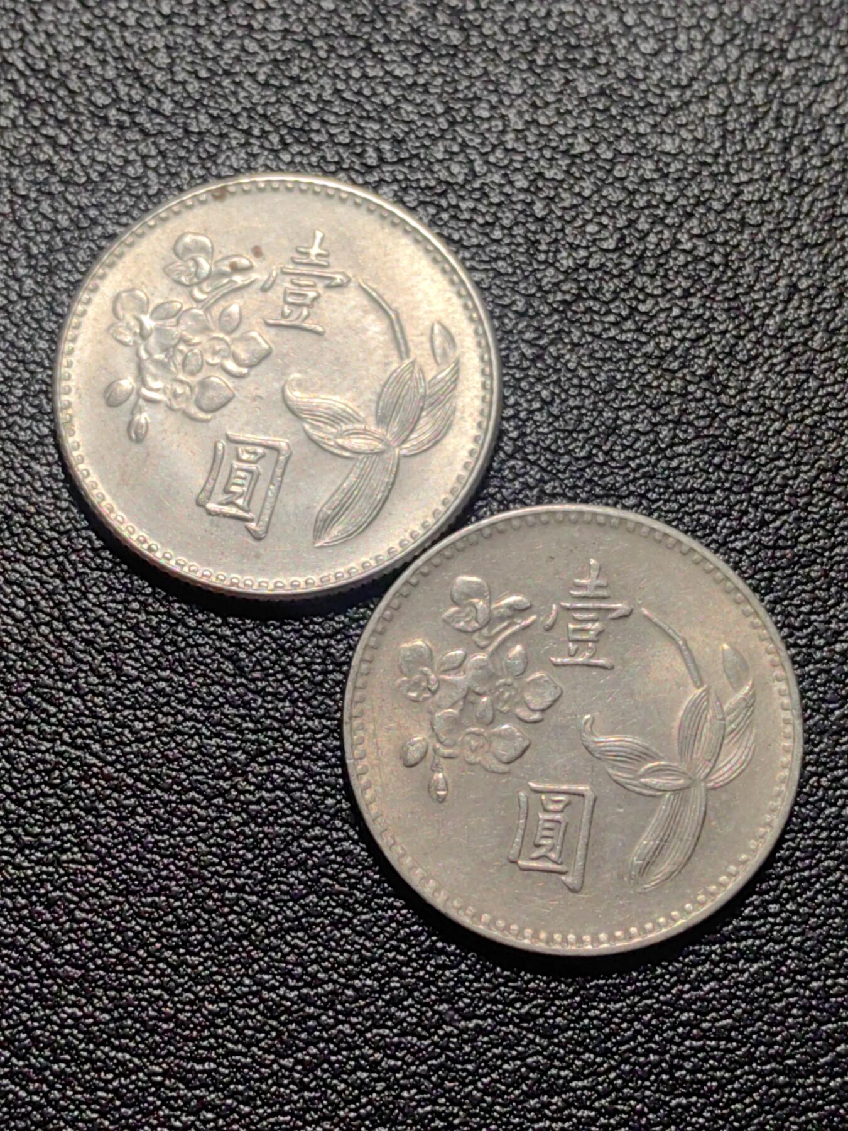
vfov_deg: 25.7
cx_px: 424
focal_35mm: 76
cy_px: 566
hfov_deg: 19.4
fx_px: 2482
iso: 50
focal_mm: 5.75
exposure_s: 1/271
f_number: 2
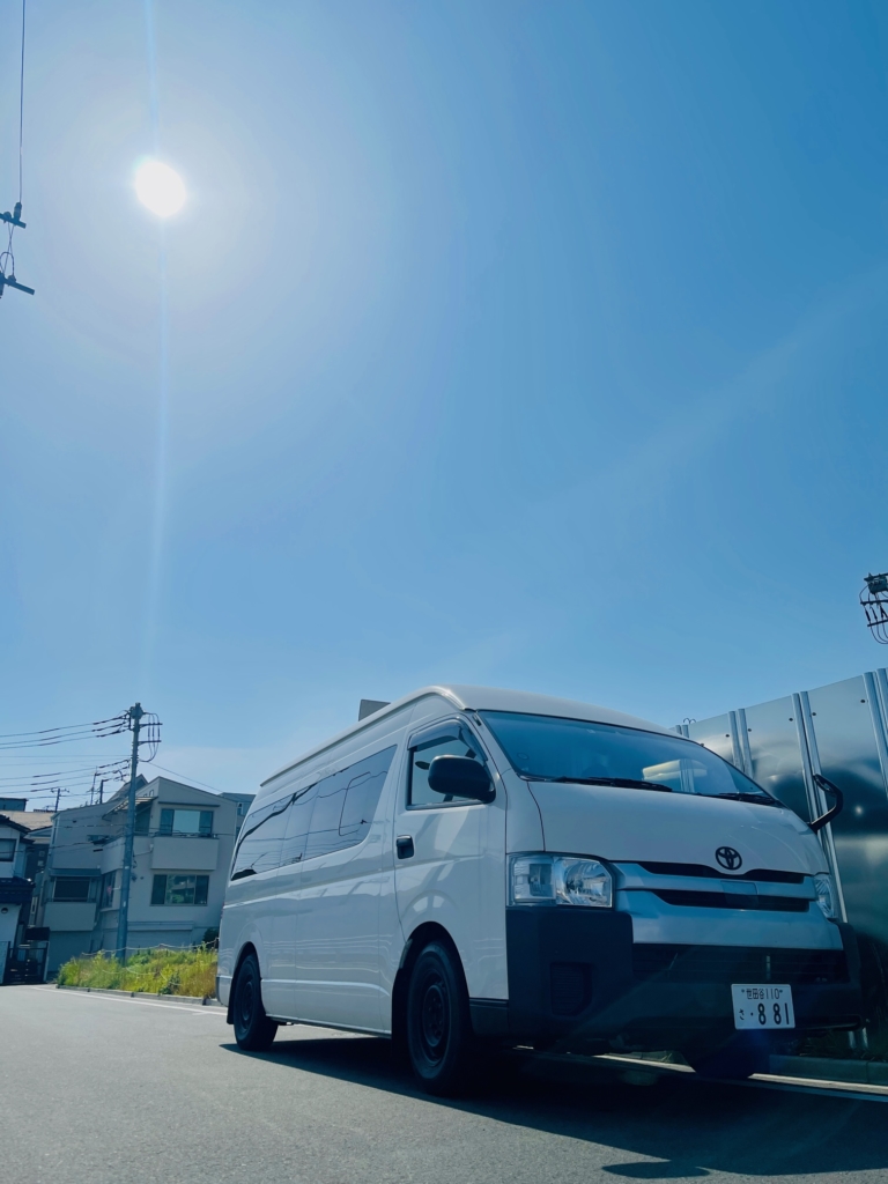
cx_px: 444
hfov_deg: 53.1
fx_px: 889
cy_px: 592
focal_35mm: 26
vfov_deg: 67.3
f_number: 1.6
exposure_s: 1/17544
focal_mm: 5.1
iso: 32
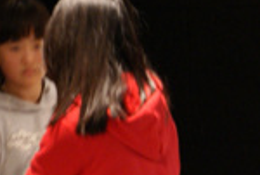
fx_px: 3178
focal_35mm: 439
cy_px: 69
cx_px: -33
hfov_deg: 4.7
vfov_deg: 3.2
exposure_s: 1/4
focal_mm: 55
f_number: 5.6
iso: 400
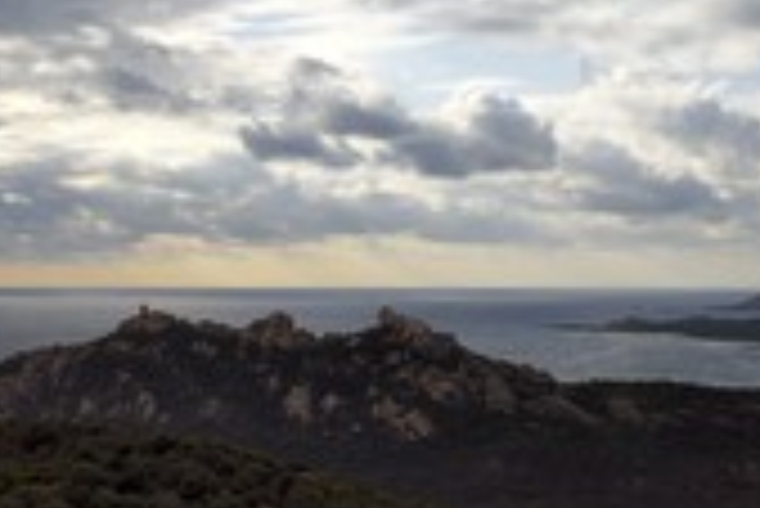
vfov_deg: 18.5
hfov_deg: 27.7
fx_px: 1521
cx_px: 189
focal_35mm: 72
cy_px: 0
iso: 400
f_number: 18
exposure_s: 1/250
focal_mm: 29
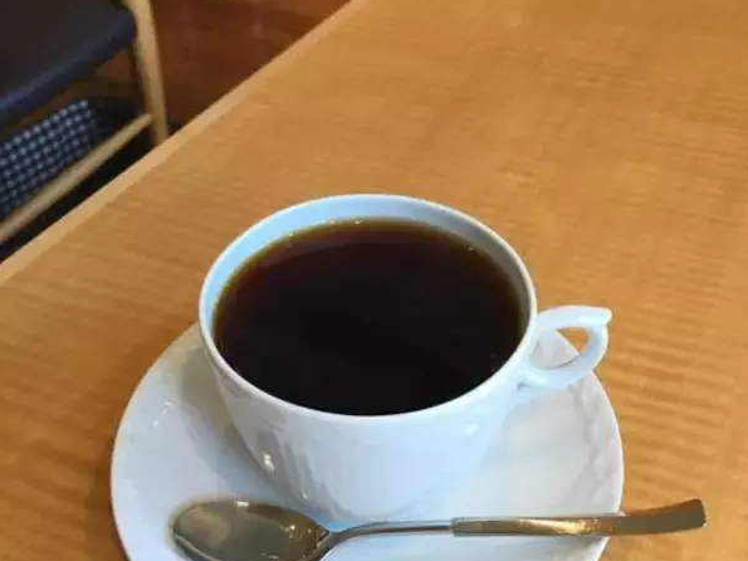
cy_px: 275
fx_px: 843
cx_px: 375
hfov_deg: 47.9
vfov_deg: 36.8
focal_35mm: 39
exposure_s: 1/30
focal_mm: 4.15
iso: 32
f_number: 2.2
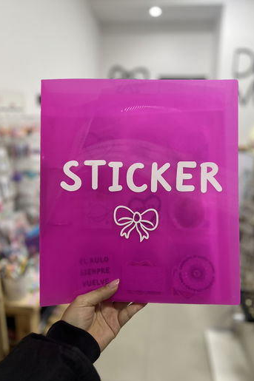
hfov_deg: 46.4
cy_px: 191
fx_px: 297
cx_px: 133
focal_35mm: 28
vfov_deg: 65.5
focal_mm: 5.7
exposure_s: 1/45
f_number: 1.5
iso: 80
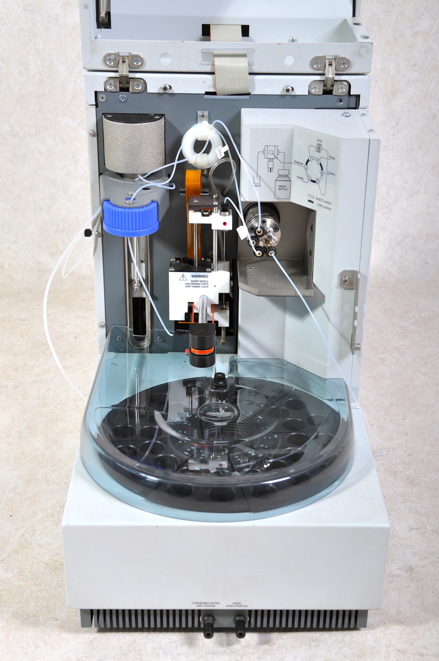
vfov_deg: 41.2
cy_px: 330
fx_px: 880
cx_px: 220
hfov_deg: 28.0
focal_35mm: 48
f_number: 5.6
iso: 200
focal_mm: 32
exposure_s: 1/160
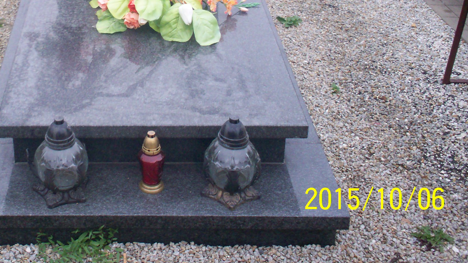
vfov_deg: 19.2
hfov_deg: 33.7
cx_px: 118
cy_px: -2
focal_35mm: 61
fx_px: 757
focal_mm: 6
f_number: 4.5
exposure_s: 1/18.4
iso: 140
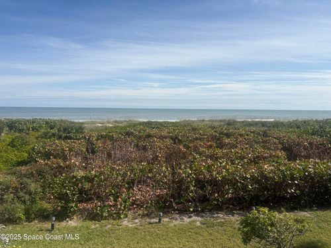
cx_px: 166
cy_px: 124
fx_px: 249
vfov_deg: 53.1
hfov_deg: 67.3
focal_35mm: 26
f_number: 1.6
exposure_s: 1/5814
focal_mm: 5.96
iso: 50
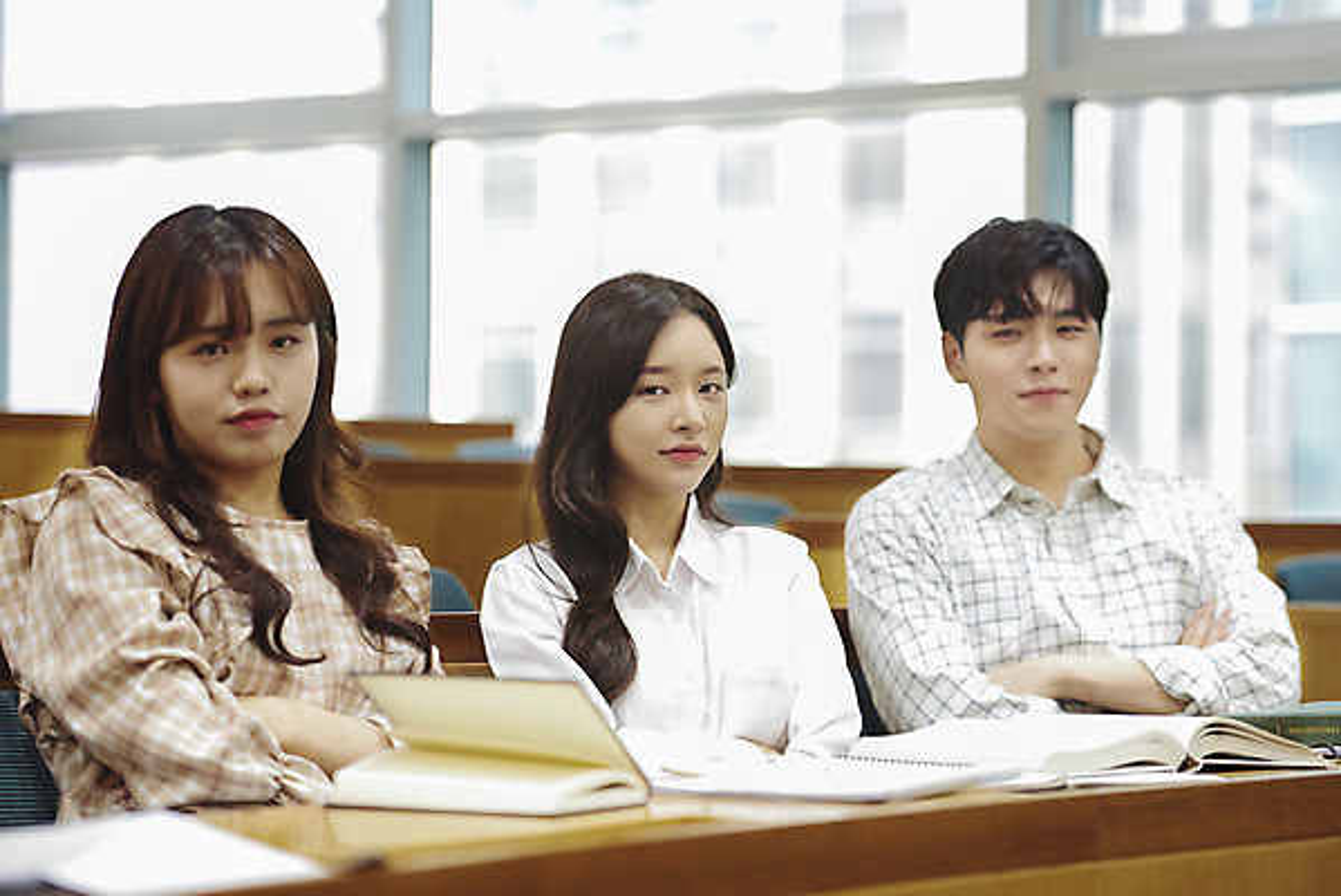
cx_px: 670
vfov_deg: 13.4
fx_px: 3801
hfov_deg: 20.0
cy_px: 448
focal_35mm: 102
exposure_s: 1/250
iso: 1000
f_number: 2.8
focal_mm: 102
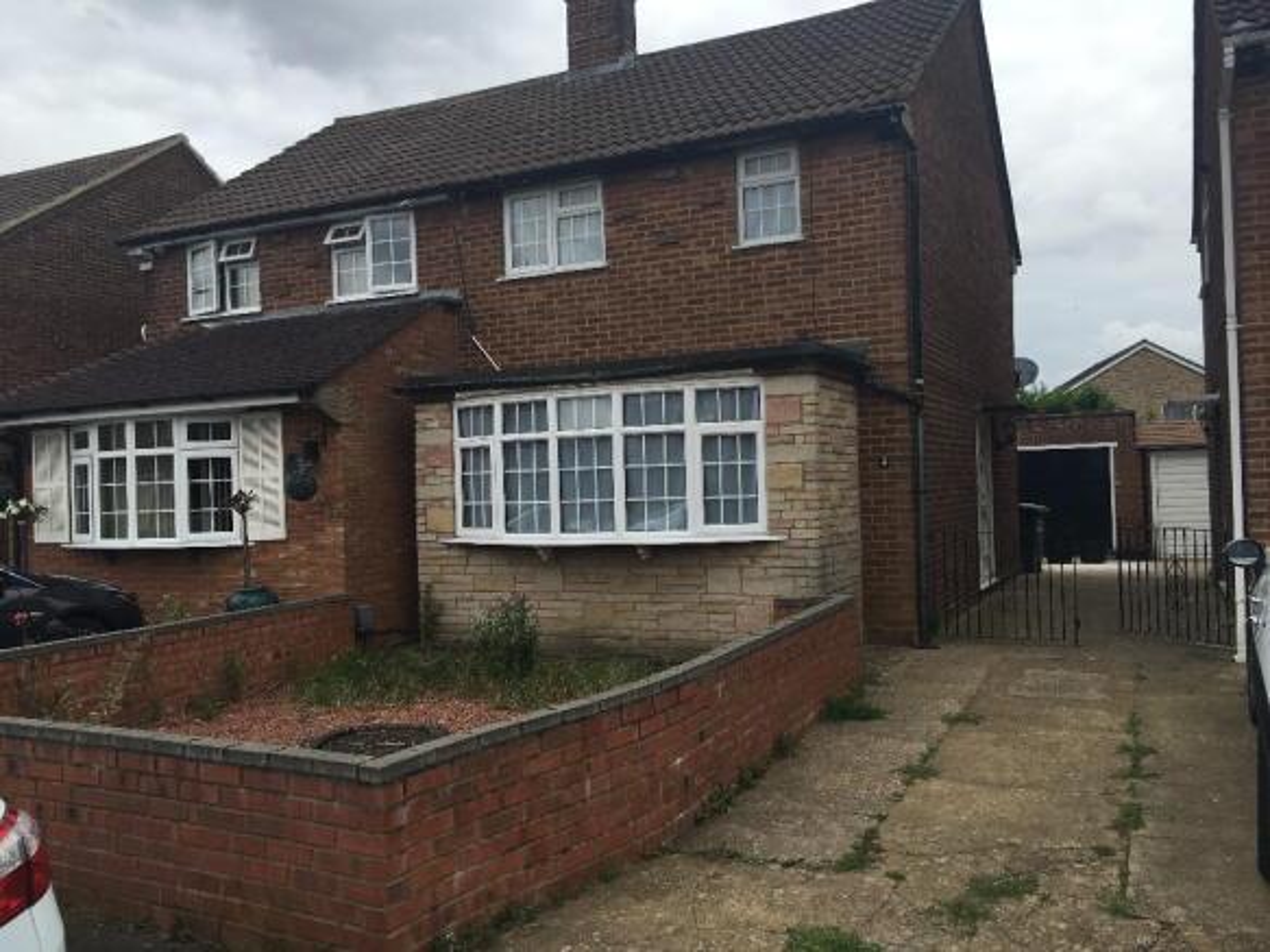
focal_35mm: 29
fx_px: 1064
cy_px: 476
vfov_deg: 48.2
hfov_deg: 61.7
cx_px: 635
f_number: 2.2
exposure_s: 1/801
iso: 25
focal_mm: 4.15
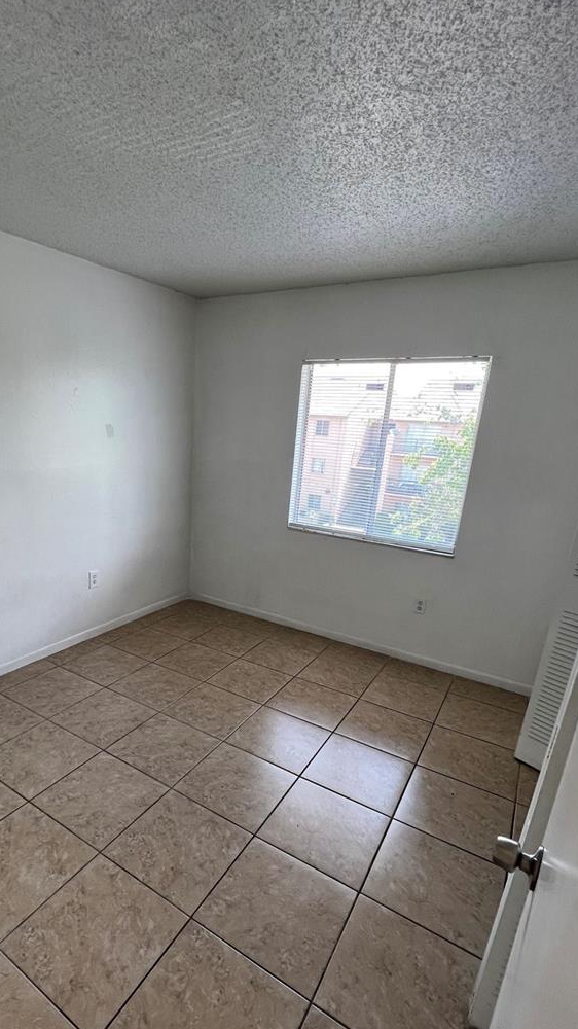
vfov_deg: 95.5
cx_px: 213
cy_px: 575
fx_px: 464
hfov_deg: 62.9
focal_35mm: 17
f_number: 1.8
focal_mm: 1.57
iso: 64
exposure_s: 1/120
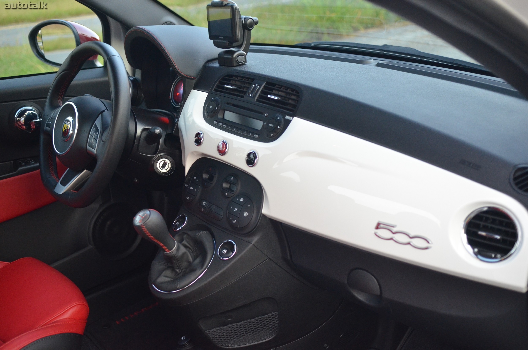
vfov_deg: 31.8
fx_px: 615
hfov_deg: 46.5
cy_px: 175
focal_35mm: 42
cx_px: 264
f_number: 2.8
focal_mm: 28
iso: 1600
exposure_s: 1/200
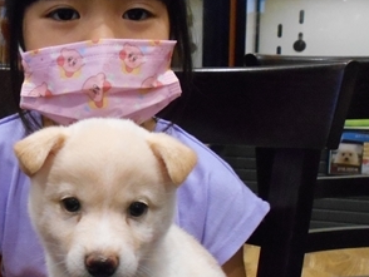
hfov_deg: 35.2
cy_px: 165
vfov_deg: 27.5
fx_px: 565
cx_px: 84
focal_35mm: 53
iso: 800
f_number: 3.2
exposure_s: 1/160
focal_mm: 4.6
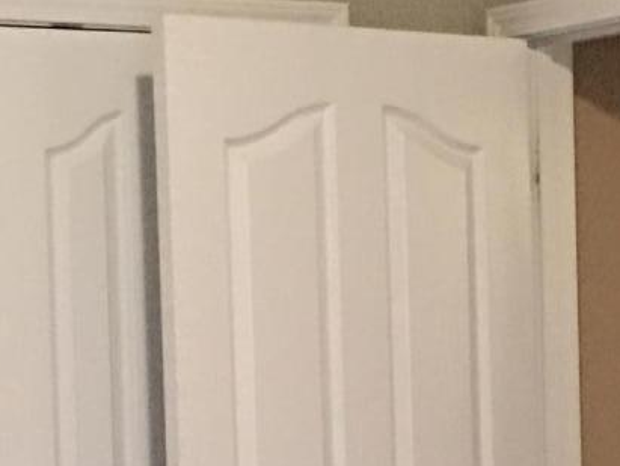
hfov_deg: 14.0
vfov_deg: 10.4
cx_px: 350
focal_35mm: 141
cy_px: 478
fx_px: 2528
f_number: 2.2
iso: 50
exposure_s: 1/4
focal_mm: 4.15
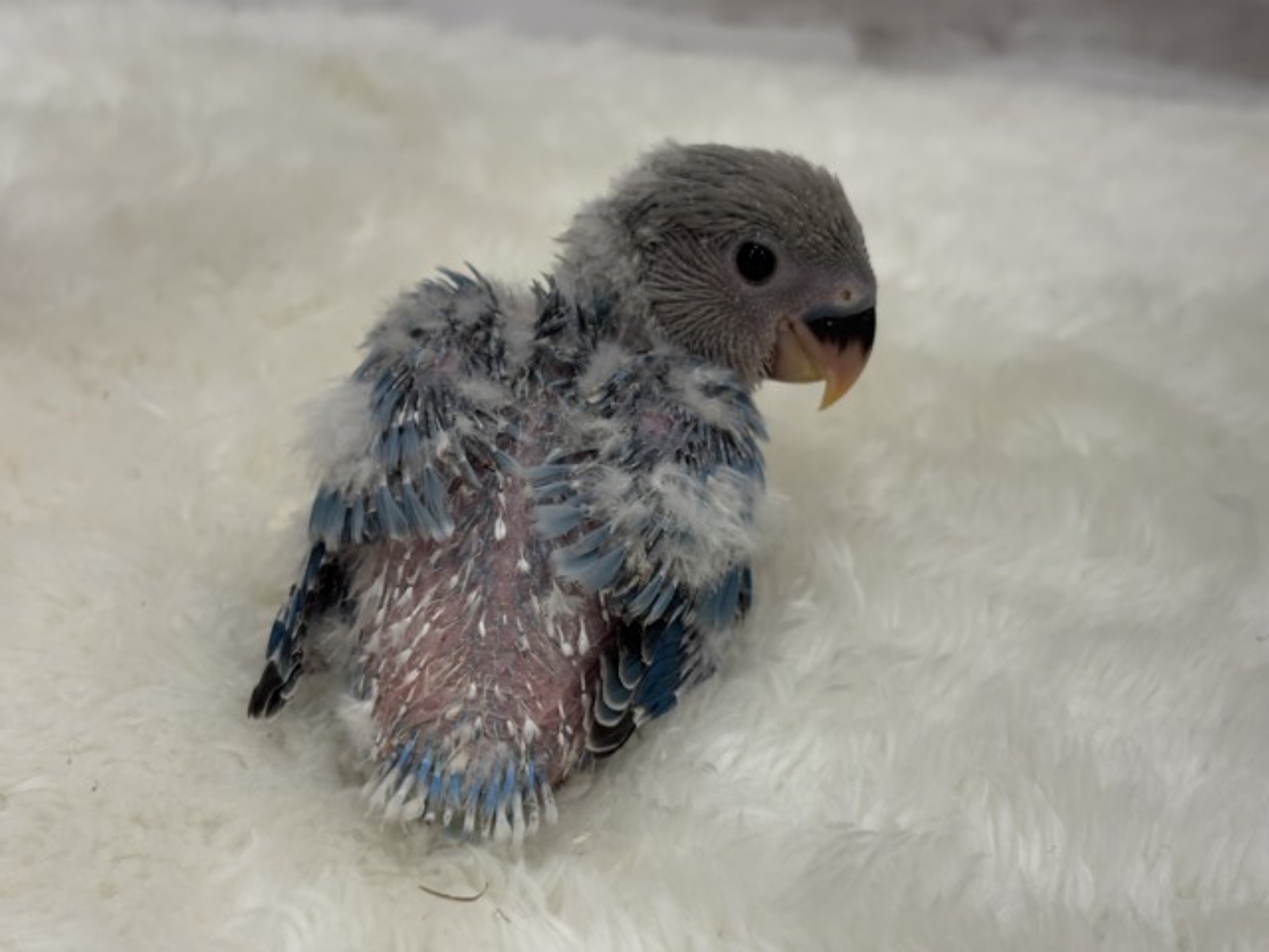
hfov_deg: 36.8
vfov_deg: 28.0
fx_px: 1906
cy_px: 476
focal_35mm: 52
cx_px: 634
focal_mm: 5.96
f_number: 1.6
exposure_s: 1/100
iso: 64
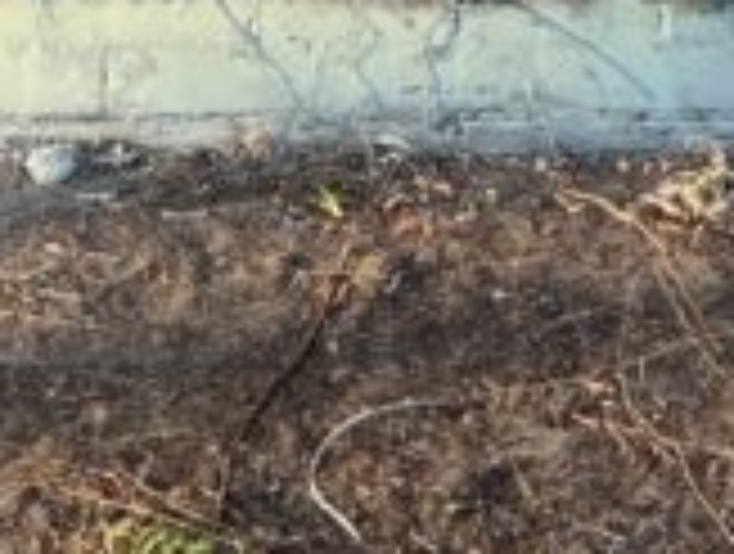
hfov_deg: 12.1
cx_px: 414
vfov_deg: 8.1
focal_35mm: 163
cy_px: -973
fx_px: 3464
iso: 40
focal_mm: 5.7
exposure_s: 1/121
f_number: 1.5
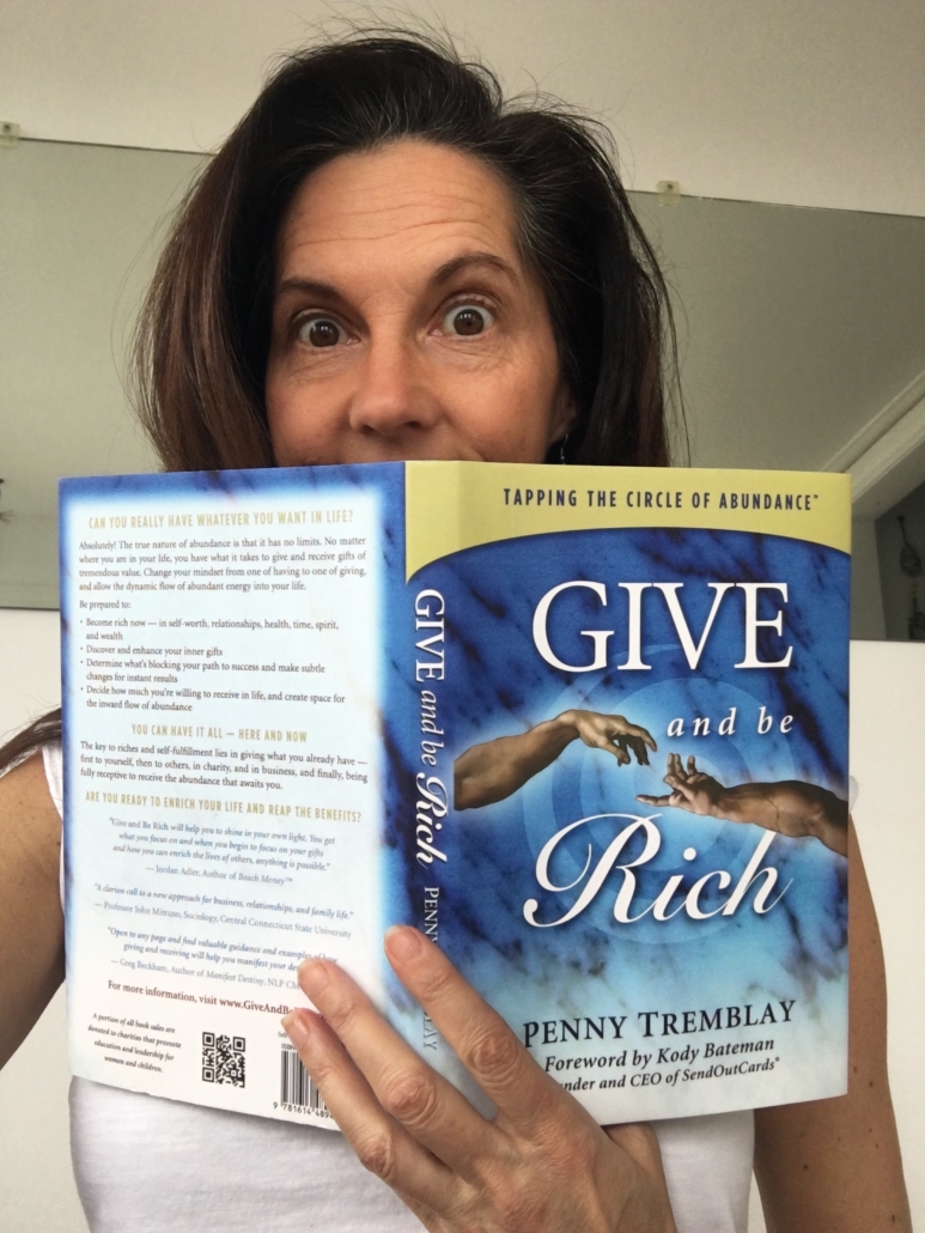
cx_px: 462
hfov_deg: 45.5
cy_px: 616
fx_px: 1104
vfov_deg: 58.3
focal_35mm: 31
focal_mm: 2.65
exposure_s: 1/268
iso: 32
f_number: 2.2
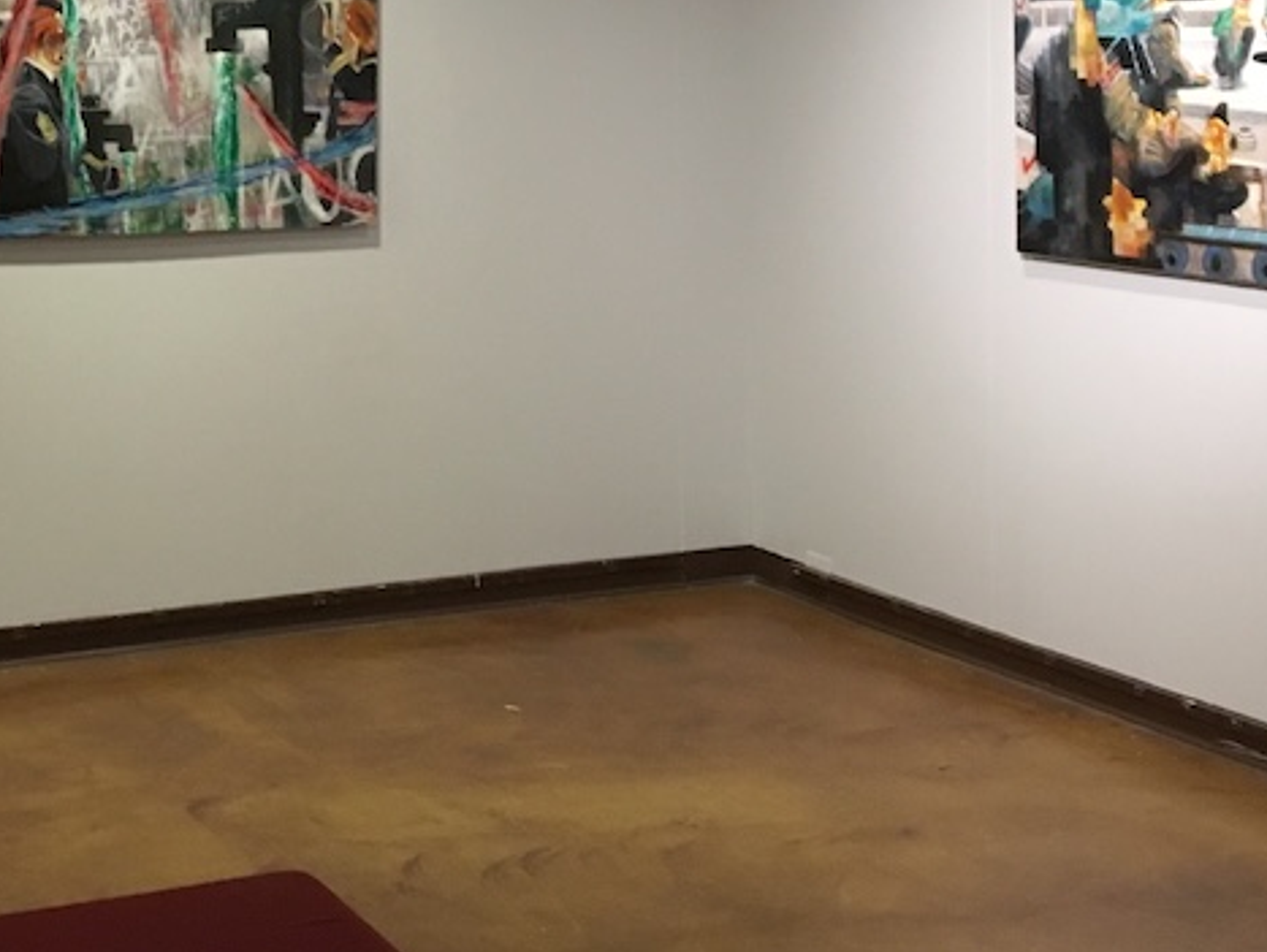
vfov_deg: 21.3
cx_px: 277
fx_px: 2454
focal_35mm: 67
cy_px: 43
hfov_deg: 28.4
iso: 125
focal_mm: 4.15
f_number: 2.2
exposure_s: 1/30
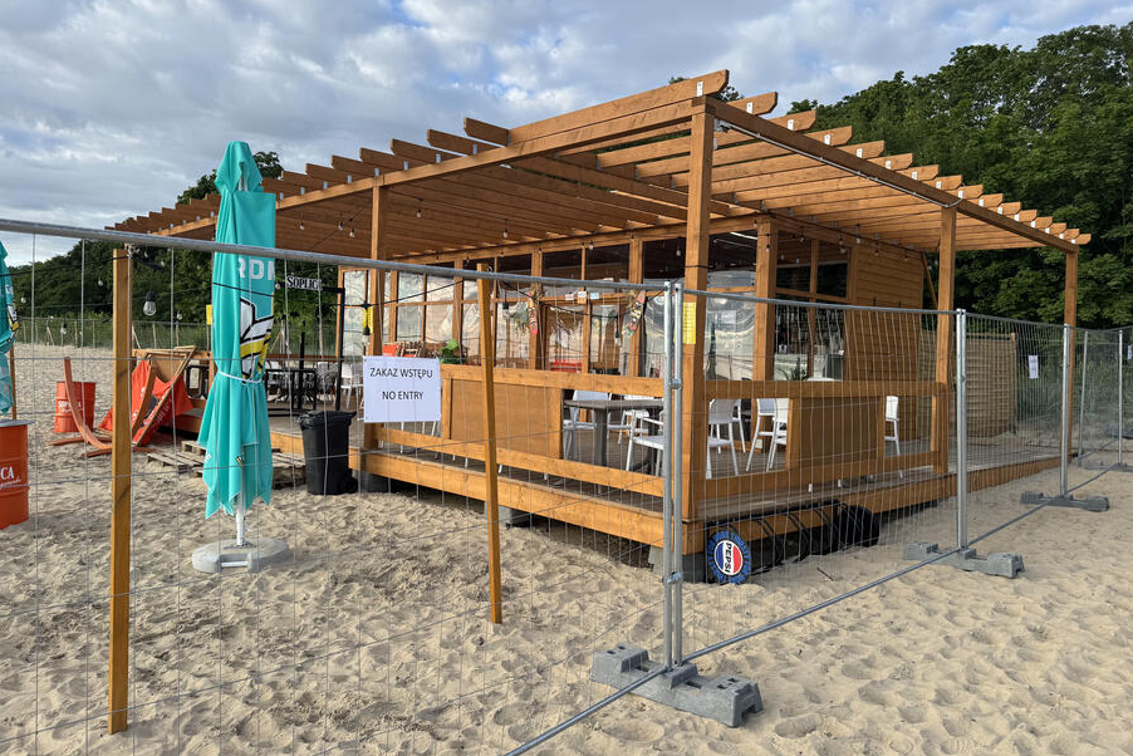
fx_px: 818
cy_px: 351
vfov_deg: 49.5
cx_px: 573
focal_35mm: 26
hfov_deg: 69.4
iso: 80
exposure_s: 1/1560
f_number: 1.78
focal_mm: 6.76
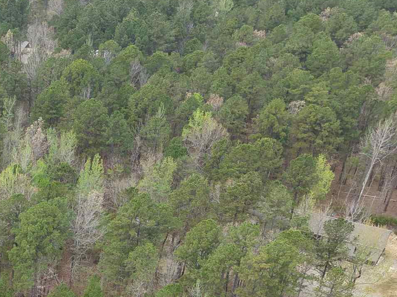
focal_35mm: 77
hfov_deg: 23.2
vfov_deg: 17.8
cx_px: -79
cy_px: 398
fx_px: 883
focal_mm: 8.67
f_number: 1.8
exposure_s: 1/500
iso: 100
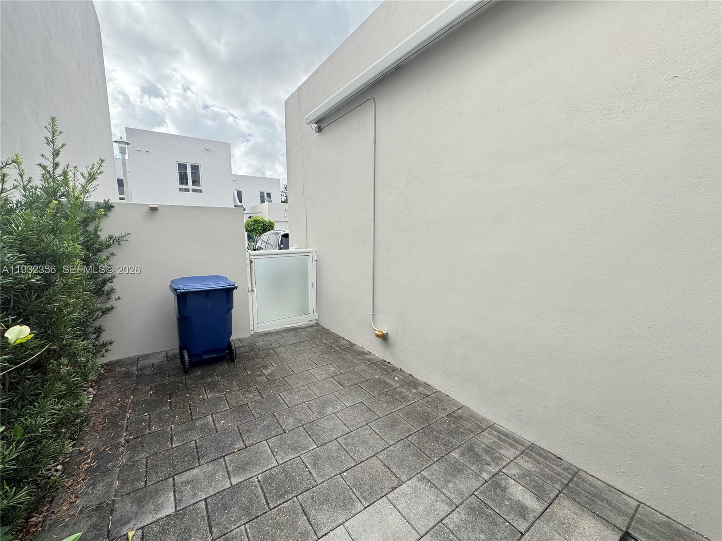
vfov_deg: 85.7
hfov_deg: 102.1
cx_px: 361
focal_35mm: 14
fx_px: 292
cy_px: 270
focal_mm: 2.22
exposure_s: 1/383
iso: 40
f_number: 2.2
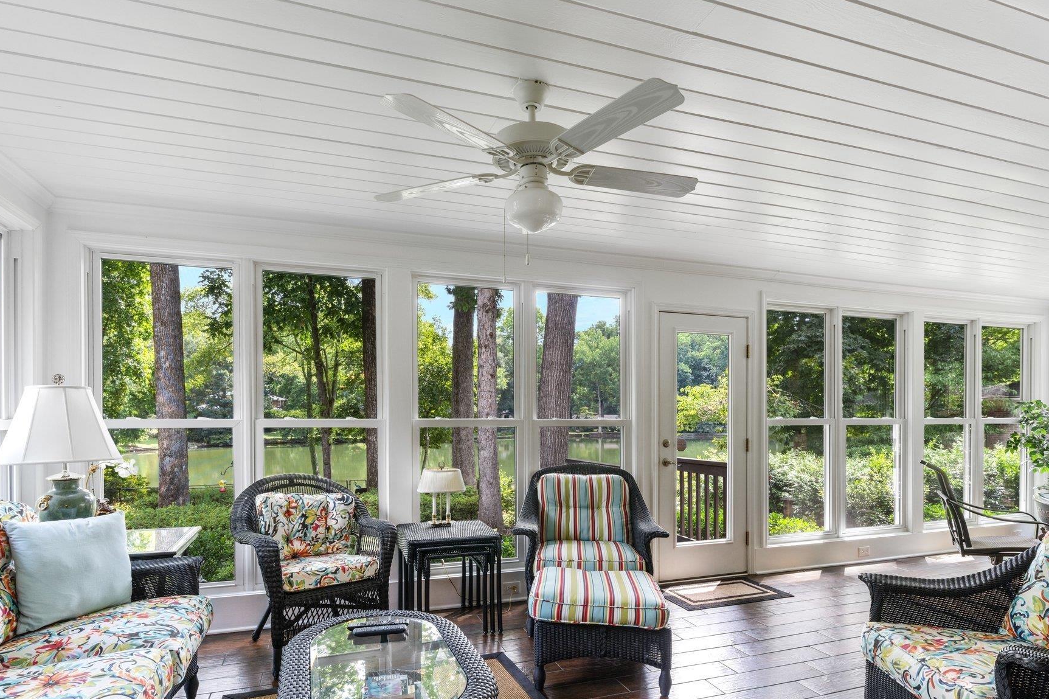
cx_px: 519
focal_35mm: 19
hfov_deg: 86.9
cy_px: 404
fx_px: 553
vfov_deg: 64.2
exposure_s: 1/2
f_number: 9
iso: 200
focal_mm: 16
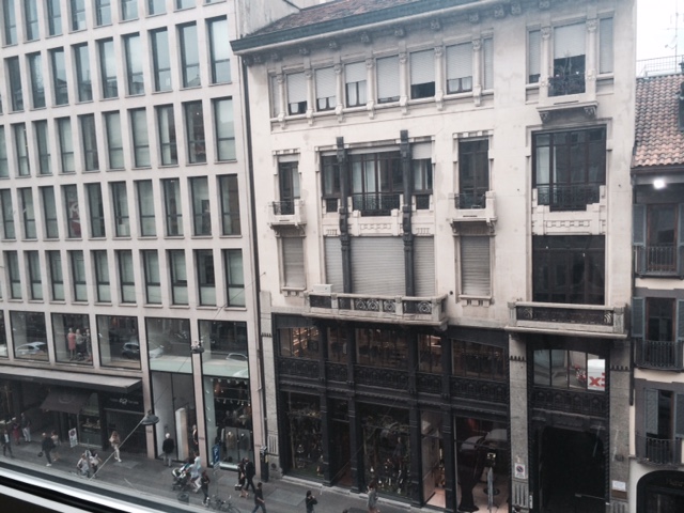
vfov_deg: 46.8
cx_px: 342
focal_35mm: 30
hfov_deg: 60.0
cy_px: 256
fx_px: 593
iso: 32
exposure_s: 1/651
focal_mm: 4.12
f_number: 2.2
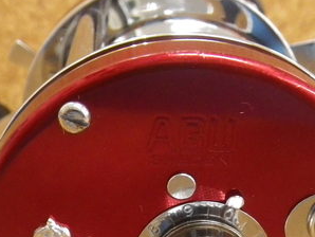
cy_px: 214
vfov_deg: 19.8
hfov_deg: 26.6
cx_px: 146
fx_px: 665
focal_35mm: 73
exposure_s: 1/50
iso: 500
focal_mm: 6.1
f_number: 3.8
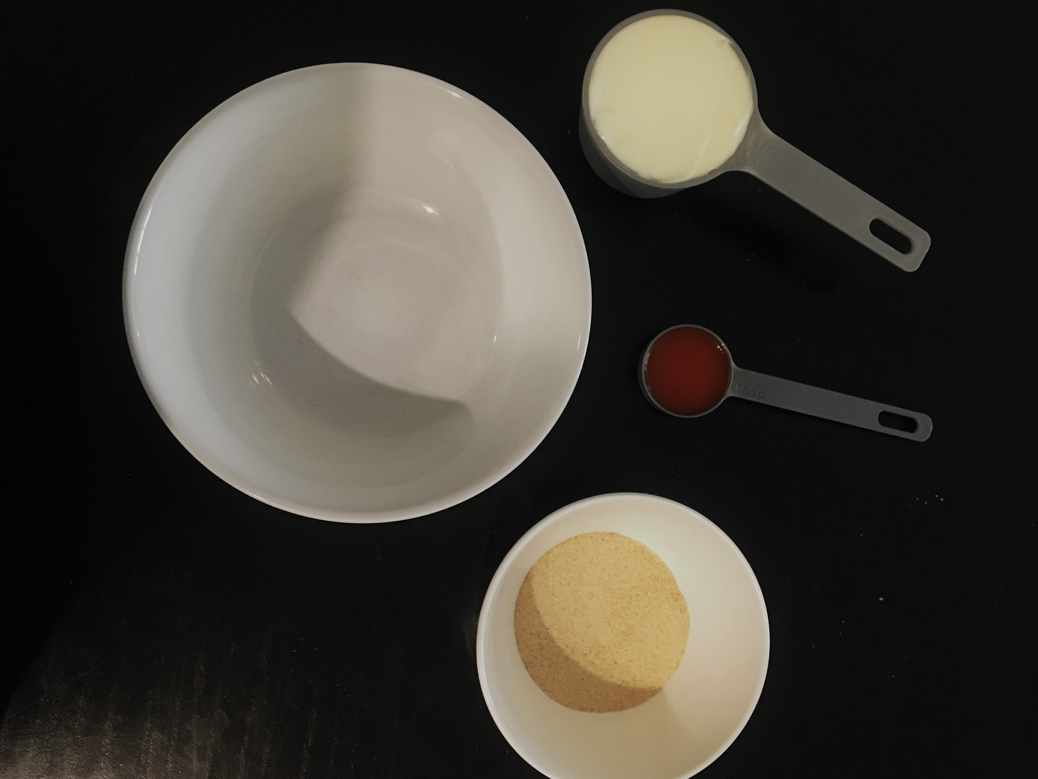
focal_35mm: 31
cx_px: 549
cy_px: 388
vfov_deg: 45.4
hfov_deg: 58.3
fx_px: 930
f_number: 2.2
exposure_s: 1/15
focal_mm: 4.15
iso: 250
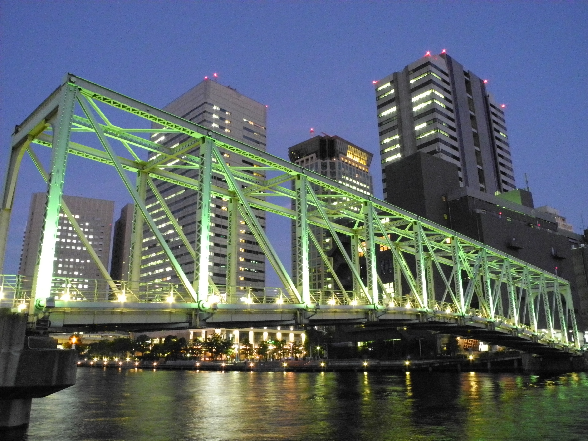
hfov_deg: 63.4
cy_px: 220
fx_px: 476
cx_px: 294
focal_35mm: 28
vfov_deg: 49.7
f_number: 5.6
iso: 1600
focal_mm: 6
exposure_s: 1/2
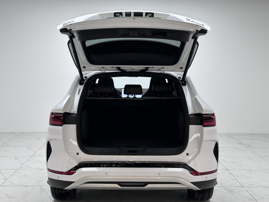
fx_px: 373
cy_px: 101
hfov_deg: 39.7
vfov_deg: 30.3
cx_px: 134
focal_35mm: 48
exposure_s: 1/123
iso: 50
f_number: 1.78
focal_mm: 6.86
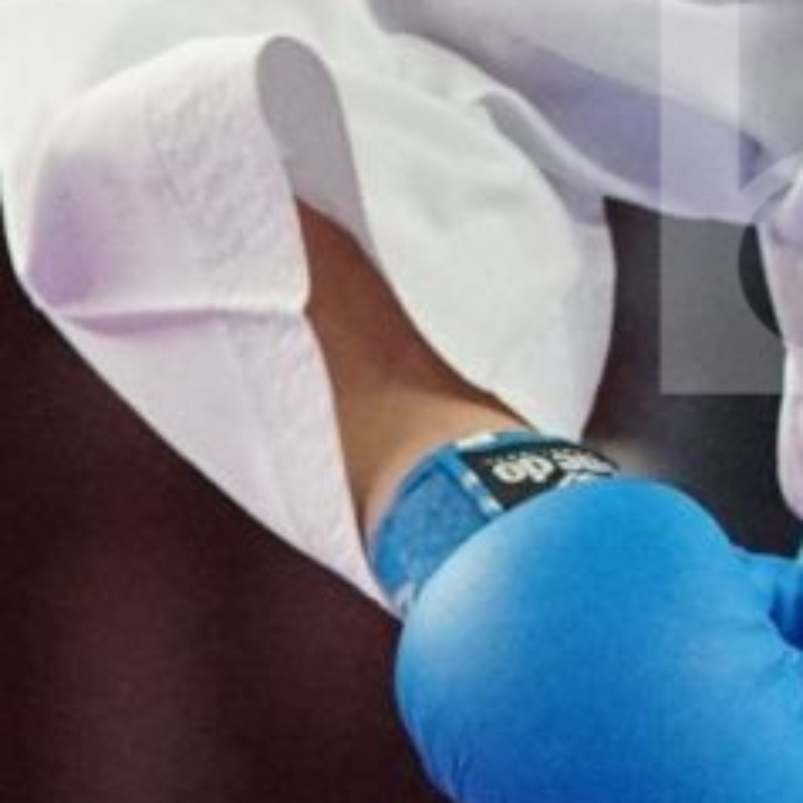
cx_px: 2119
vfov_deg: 1.0
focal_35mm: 1735
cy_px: 88
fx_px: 45535
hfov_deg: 1.0
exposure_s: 1/1250
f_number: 2.8
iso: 3200
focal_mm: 180
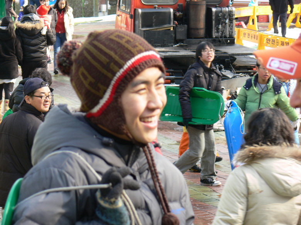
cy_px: 112
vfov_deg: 10.6
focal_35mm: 140
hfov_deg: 14.1
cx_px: 150
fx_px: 1217
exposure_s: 1/100
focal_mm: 29.7
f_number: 4
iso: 80
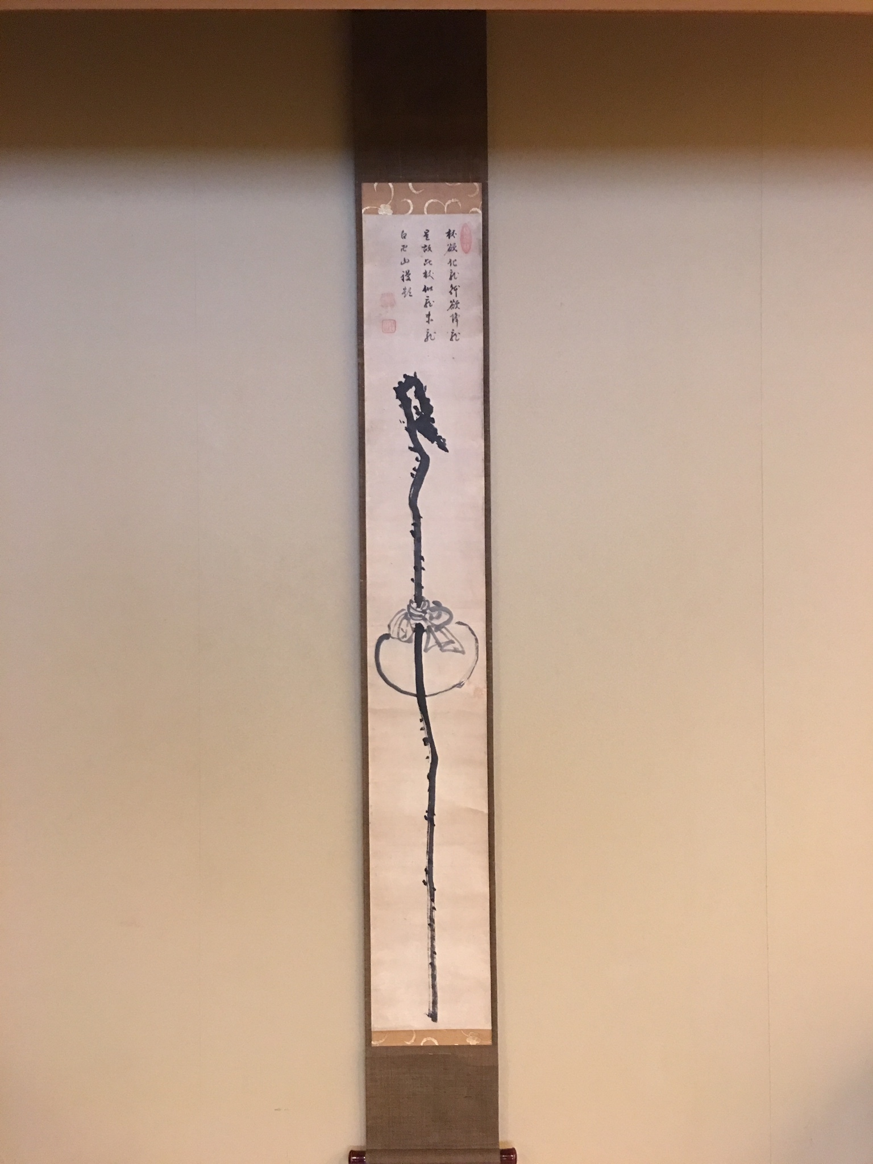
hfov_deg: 48.2
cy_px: 582
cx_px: 436
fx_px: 975
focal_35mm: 29
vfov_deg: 61.7
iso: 80
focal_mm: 4.15
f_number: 2.2
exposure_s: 1/4
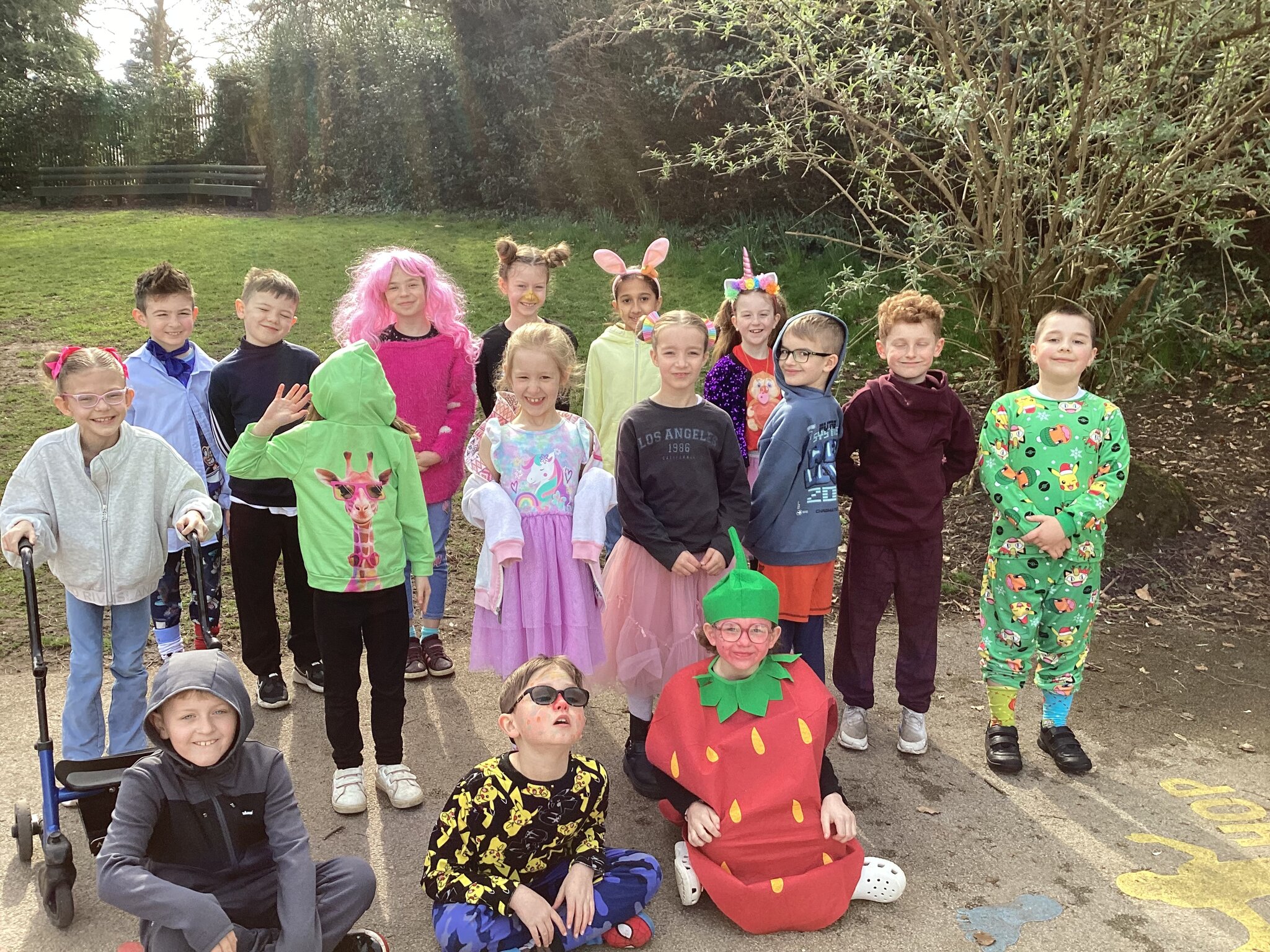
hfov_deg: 58.4
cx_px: 635
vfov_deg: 45.4
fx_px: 1137
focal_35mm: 31
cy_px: 476
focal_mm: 3.3
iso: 25
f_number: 2.4
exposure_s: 1/382
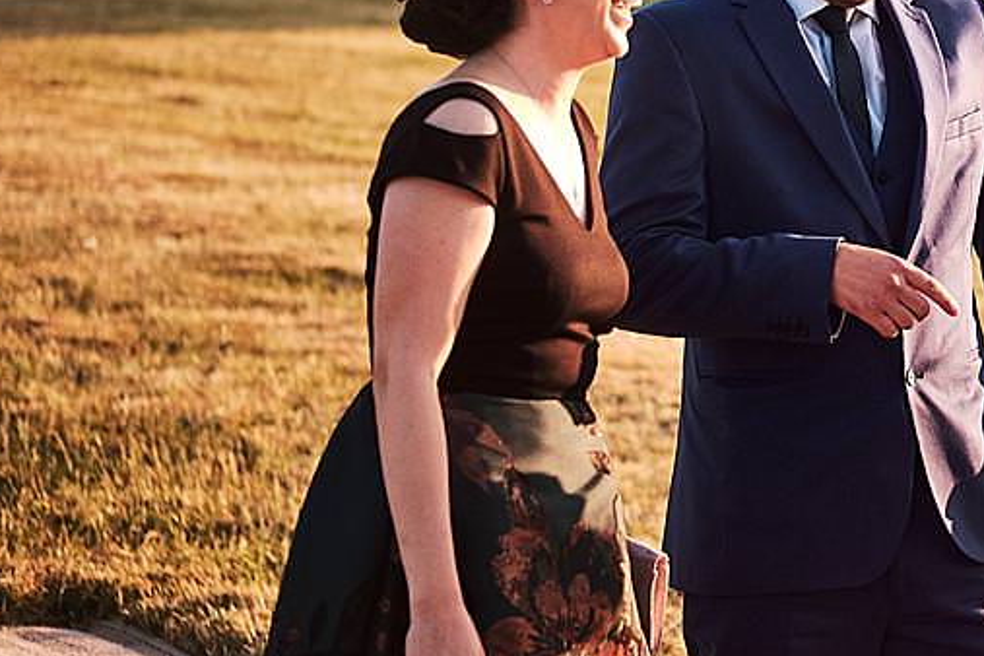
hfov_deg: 13.7
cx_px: 879
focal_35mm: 148
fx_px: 4045
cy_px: 111
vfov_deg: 9.2
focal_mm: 50
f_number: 2
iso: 400
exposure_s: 1/3200
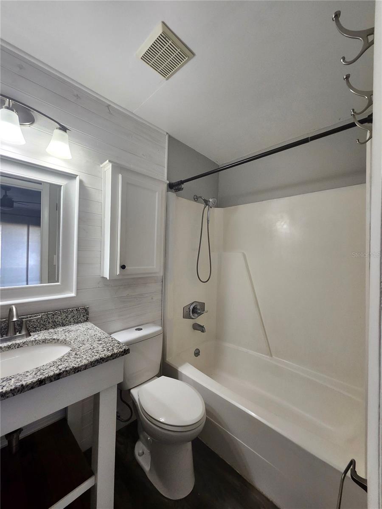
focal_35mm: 13
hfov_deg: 89.9
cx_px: 191
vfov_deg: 106.2
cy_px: 254
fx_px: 191
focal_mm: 1.74
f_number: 2.2
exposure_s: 1/60
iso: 200
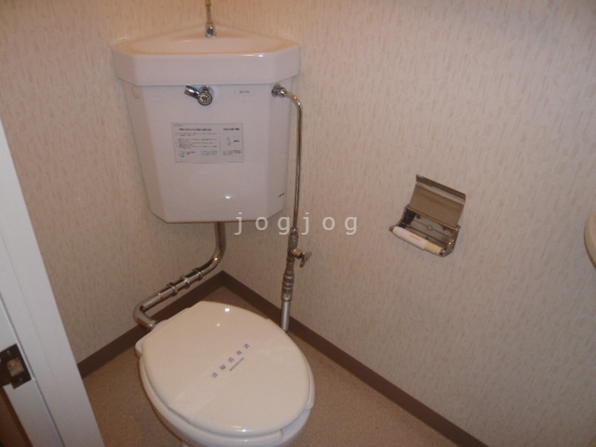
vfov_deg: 49.7
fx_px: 482
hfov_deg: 63.4
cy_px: 224
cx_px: 298
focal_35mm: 28
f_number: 2.8
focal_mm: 4.6
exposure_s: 1/30
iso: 100
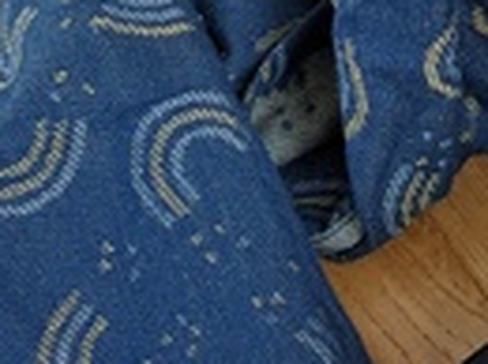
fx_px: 1942
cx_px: 1057
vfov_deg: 10.6
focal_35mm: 138
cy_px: 28
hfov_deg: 12.2
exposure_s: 1/25
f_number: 1.73
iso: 96
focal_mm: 4.38
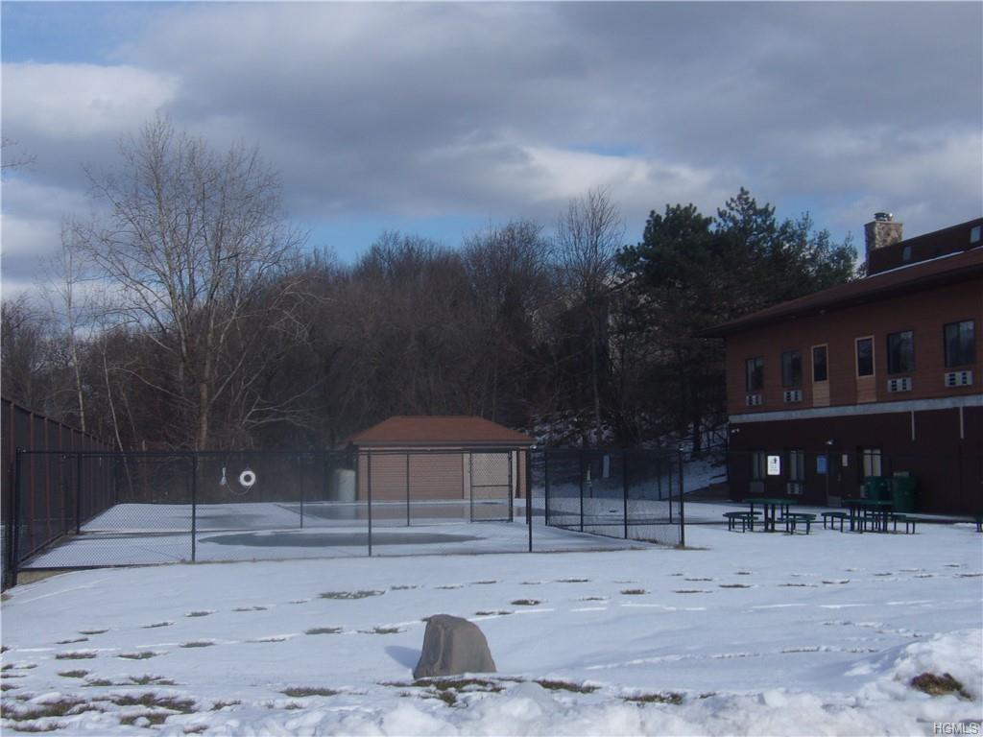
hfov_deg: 44.8
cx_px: 492
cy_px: 368
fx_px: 1193
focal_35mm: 42
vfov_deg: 34.3
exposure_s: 1/90
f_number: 13.1
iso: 80
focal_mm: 7.6
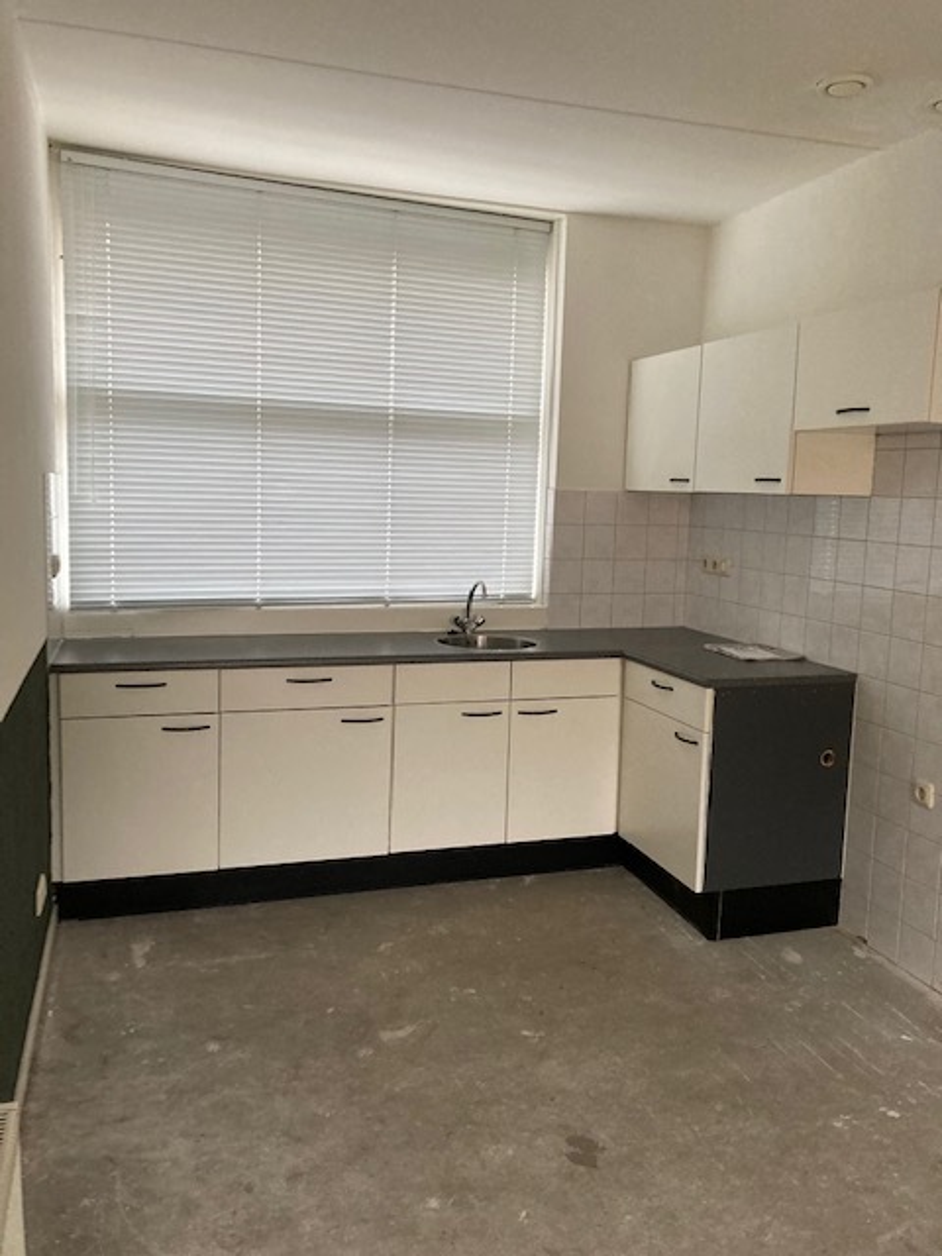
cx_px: 471
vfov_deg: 63.4
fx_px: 1016
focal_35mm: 28
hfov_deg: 49.7
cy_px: 628
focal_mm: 3.99
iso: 320
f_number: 1.8
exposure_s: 1/60
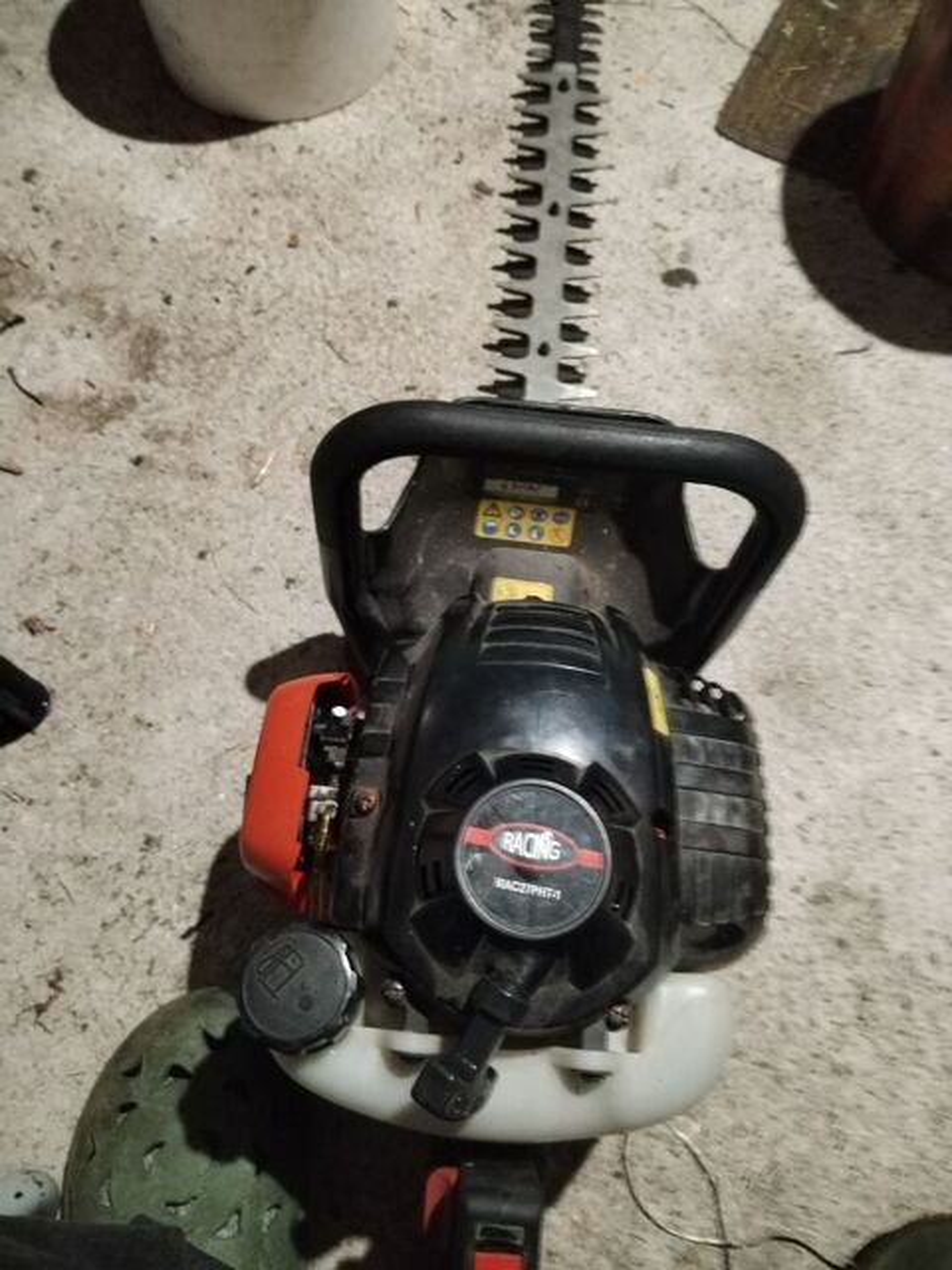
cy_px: 635
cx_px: 476
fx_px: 953
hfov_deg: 53.1
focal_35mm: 26
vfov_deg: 67.3
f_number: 1.8
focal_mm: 4.25
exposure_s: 1/14.3
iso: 1285
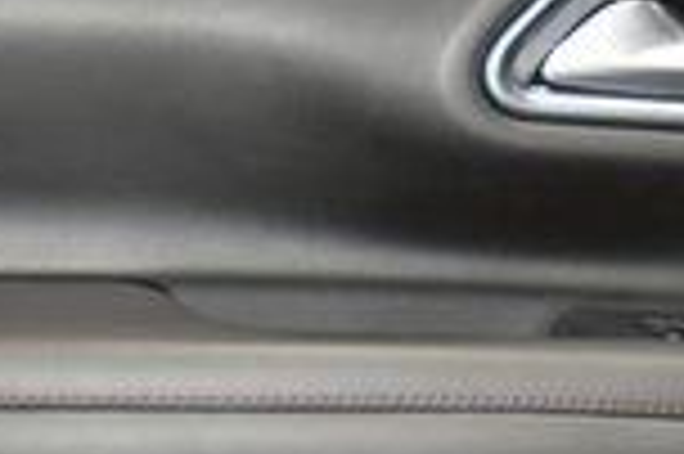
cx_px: 472
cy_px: 726
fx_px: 2885
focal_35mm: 152
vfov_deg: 8.7
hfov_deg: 13.5
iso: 1800
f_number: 3.8
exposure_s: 1/125
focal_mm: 24
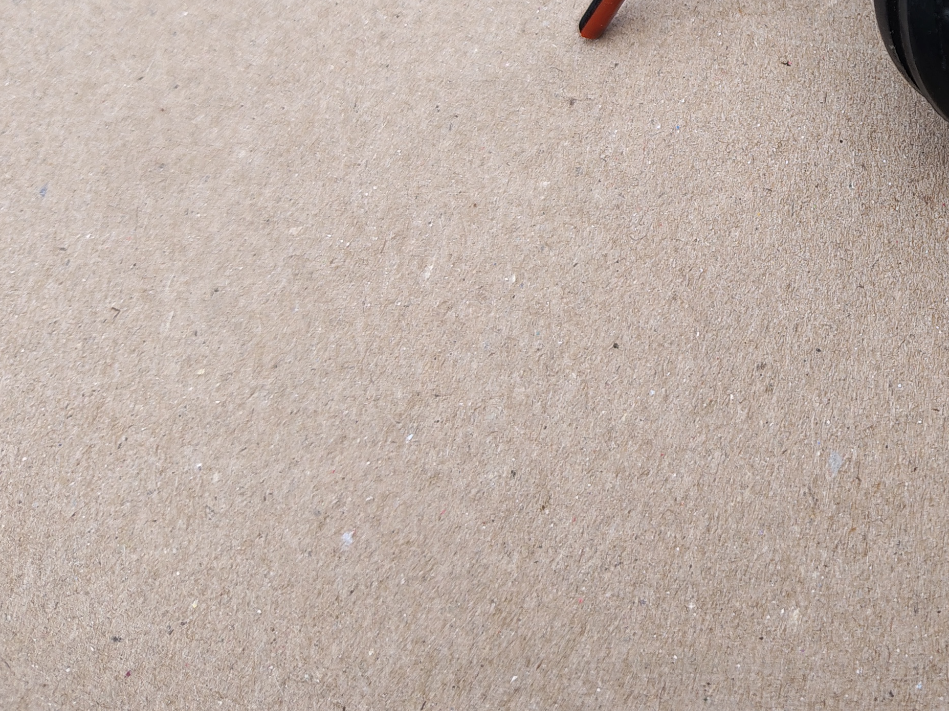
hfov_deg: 33.2
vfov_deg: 26.1
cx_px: 948
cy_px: 4
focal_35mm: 53
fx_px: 1453
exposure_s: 1/669
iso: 100
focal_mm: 5.56
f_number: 1.8
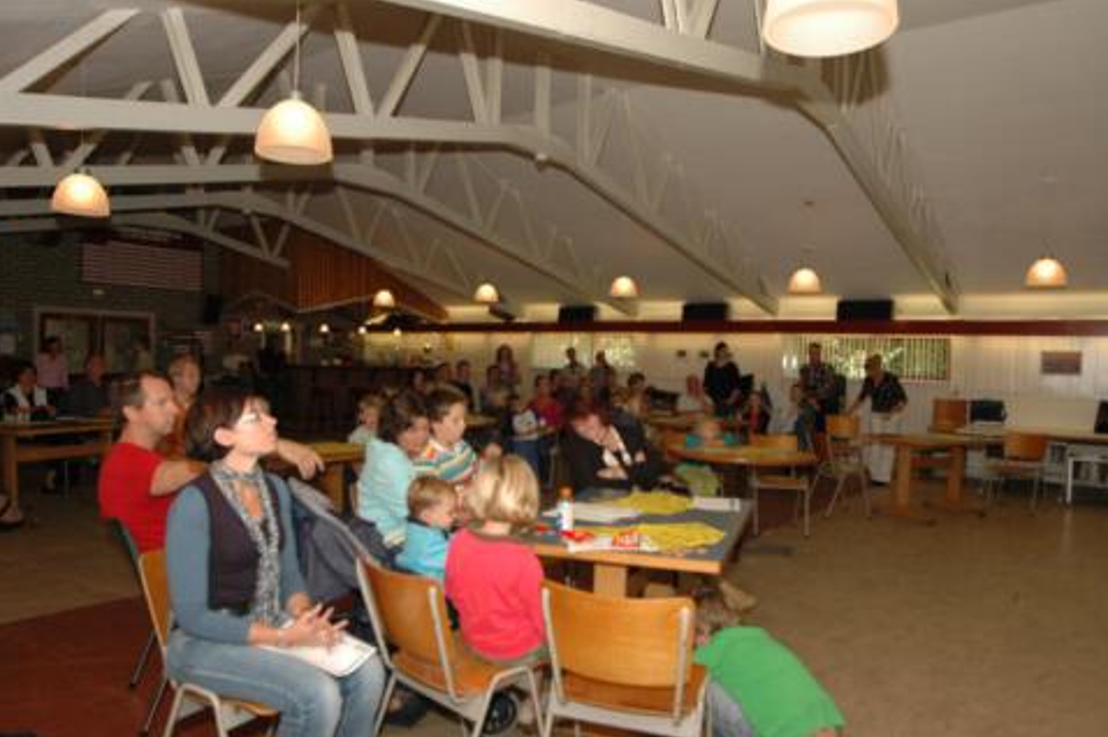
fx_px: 723
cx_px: 561
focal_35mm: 24
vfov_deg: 54.0
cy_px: 382
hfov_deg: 74.9
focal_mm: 15
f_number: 6.3
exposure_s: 1/80
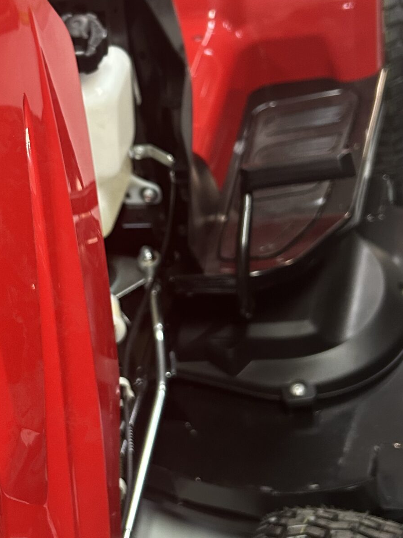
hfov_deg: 25.2
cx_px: 35
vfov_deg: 34.3
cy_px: 234
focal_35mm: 56
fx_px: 870
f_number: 1.5
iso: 320
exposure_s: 1/50
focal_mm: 5.7
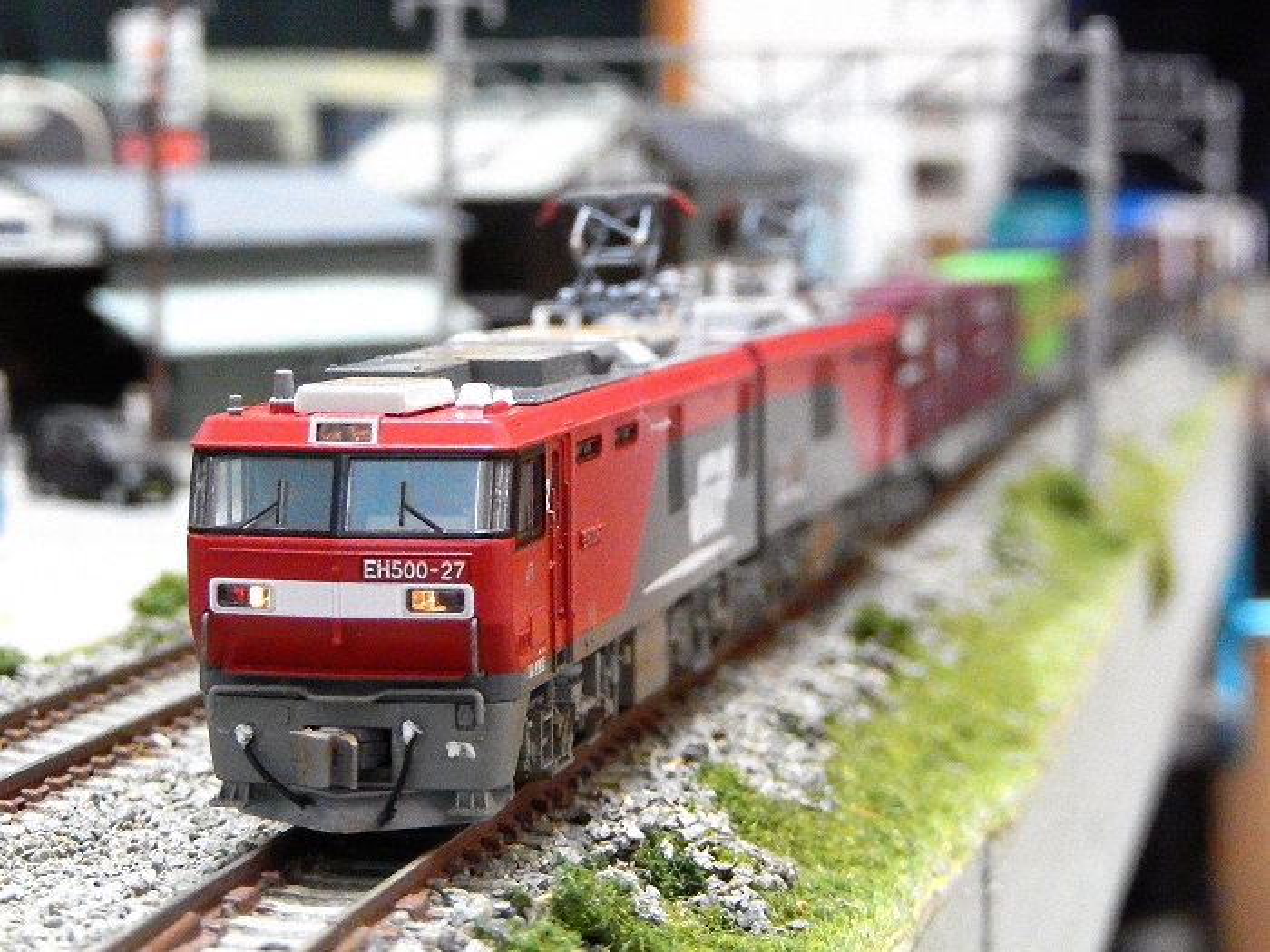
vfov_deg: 15.6
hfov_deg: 20.7
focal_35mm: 95
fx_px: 3485
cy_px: 476
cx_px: 635
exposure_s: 1/30
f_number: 5.2
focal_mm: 17
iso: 3200
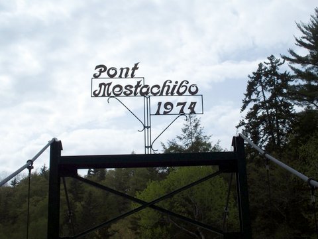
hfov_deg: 27.8
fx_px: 643
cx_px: 159
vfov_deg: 21.0
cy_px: 120
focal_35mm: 70
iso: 100
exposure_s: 1/1000
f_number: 6.3
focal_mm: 14.5
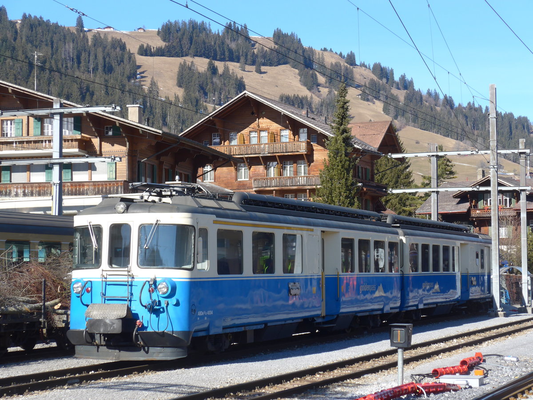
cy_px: 200
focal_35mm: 80
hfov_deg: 24.4
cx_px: 266
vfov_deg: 18.4
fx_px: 1232
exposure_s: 1/400
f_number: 4.4
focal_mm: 16
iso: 80
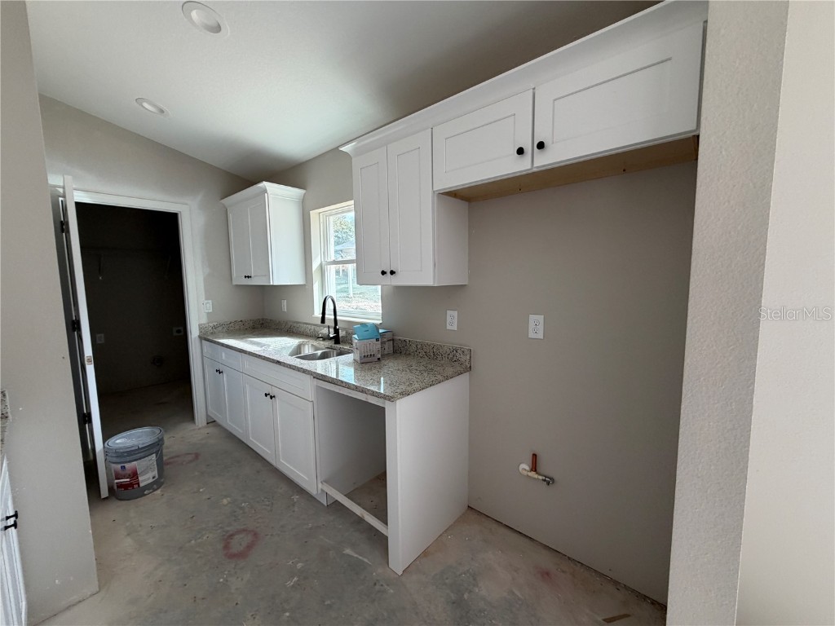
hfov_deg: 102.1
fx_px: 338
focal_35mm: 14
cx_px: 418
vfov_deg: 85.7
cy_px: 313
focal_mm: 2.22
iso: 125
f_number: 2.2
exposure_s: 1/121
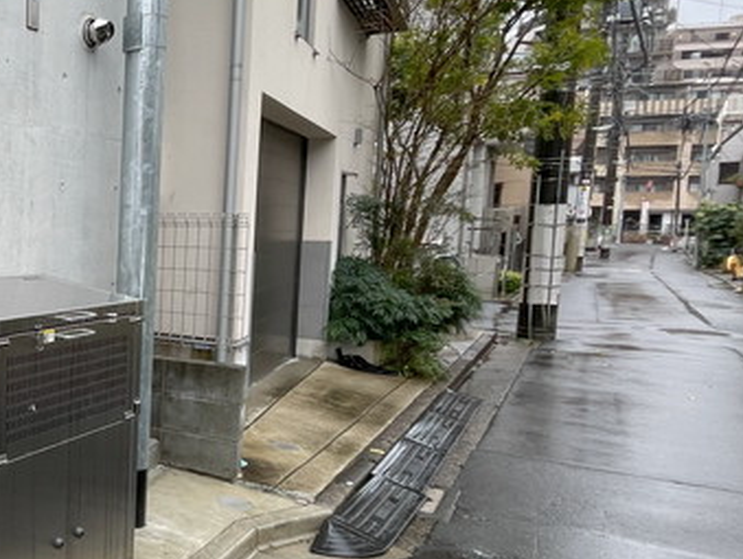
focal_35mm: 33
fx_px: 709
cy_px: 292
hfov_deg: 41.7
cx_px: -105
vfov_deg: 43.0
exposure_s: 1/125
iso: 25
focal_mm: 1.54
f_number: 2.4
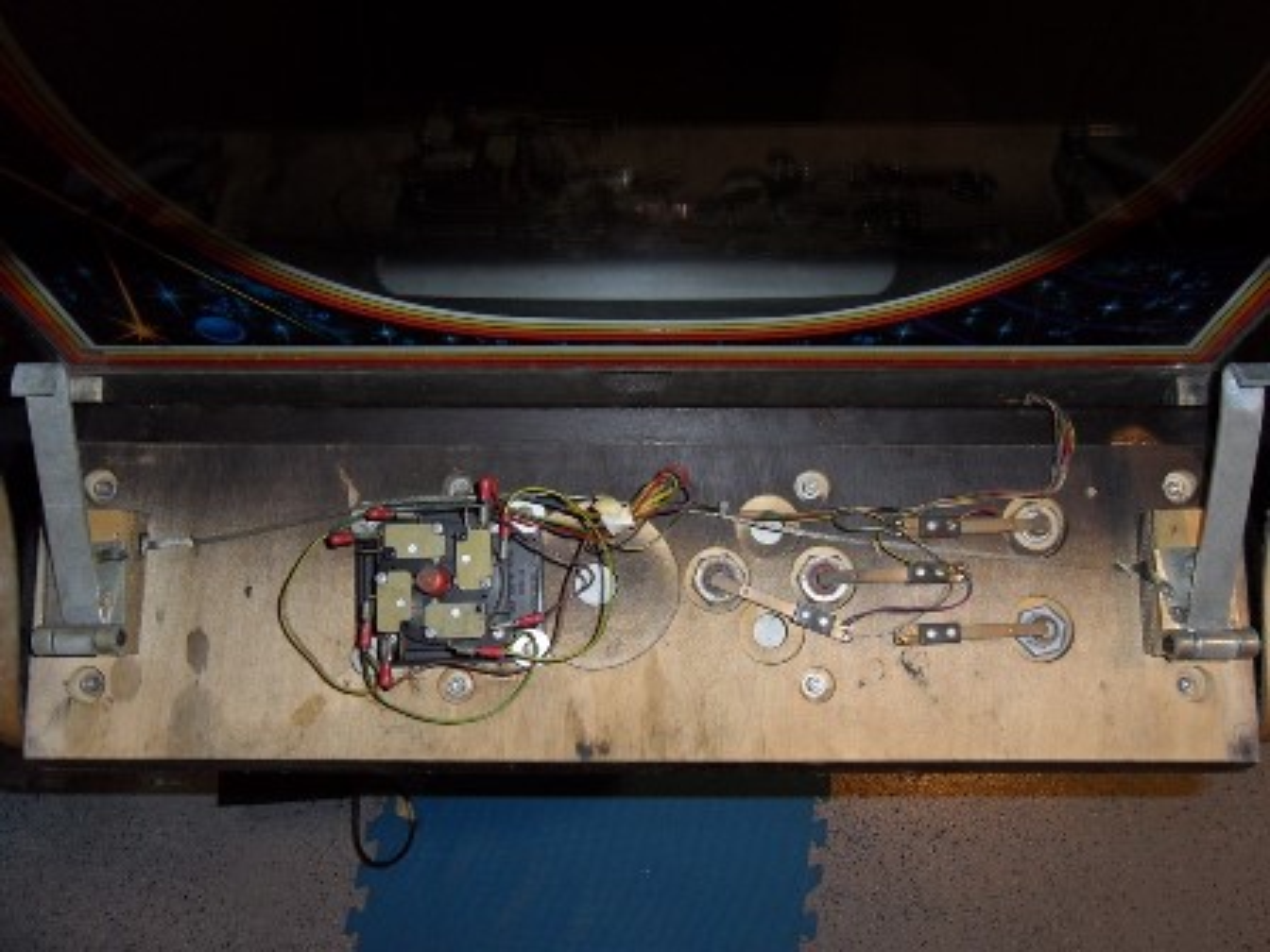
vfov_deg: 49.7
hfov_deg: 63.4
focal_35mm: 28
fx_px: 1027
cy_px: 476
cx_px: 635
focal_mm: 5
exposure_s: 1/45
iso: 200
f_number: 3.4
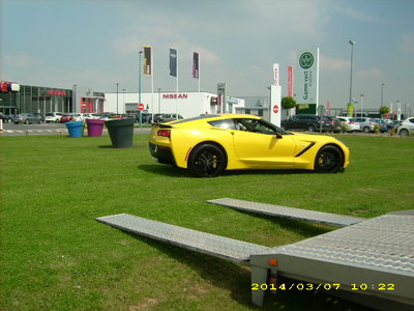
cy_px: 156
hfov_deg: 52.6
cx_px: 207
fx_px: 419
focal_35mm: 35
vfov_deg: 40.7
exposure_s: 1/500
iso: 50
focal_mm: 5.95
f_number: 5.8
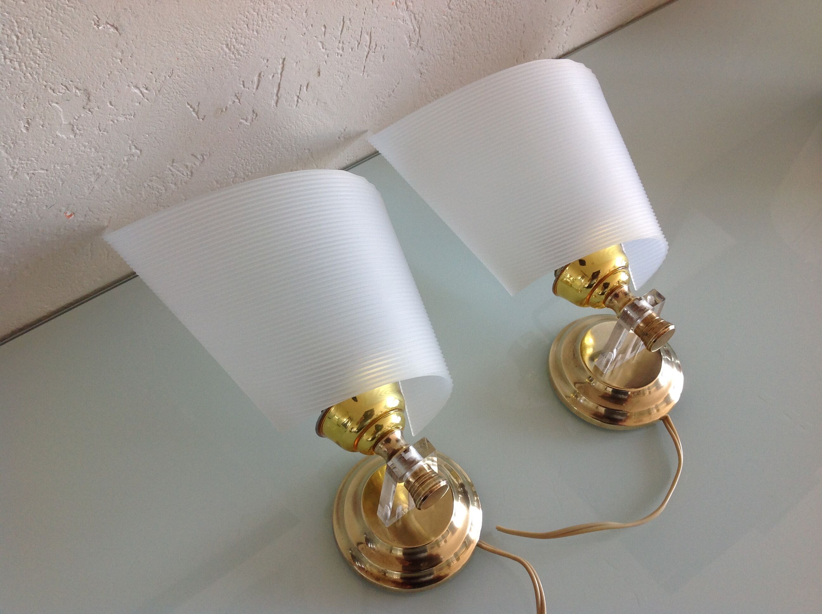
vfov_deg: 40.6
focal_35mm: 35
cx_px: 411
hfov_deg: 52.7
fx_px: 830
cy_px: 307
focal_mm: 4.28
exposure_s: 1/60
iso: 64
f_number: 2.4
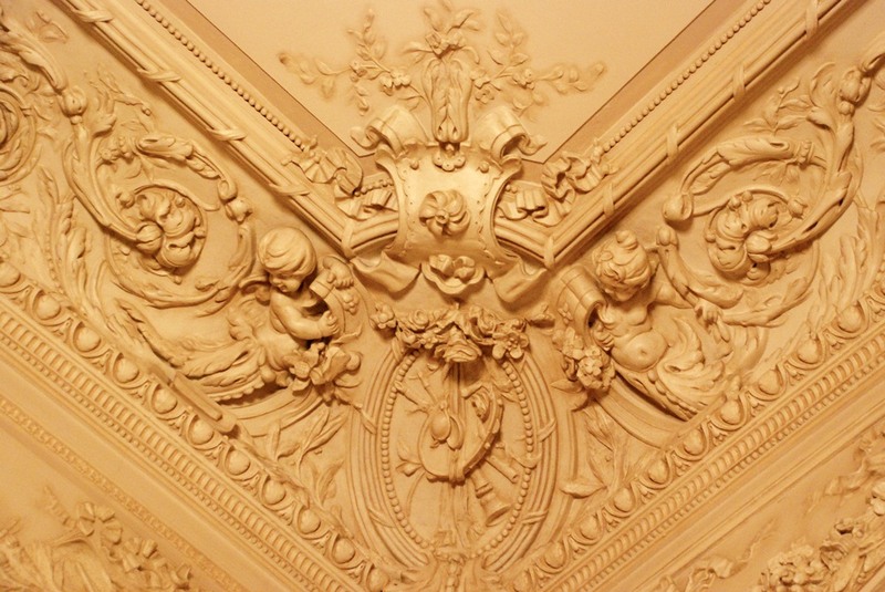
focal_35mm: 75
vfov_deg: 18.2
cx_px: 442
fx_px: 1845
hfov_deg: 27.0
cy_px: 296
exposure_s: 1/60
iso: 1600
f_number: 5
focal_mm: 50
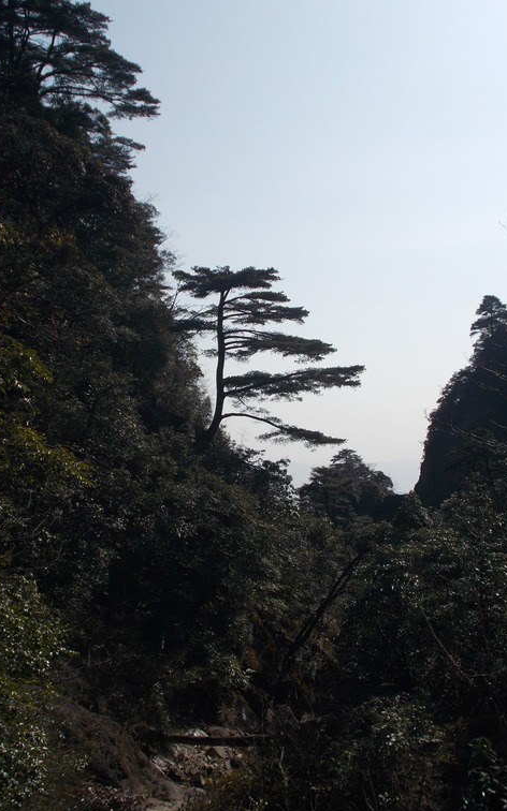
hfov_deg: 30.5
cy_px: 403
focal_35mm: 42
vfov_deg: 47.2
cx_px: 280
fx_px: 929
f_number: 9.8
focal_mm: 6.9
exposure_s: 1/200
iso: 80
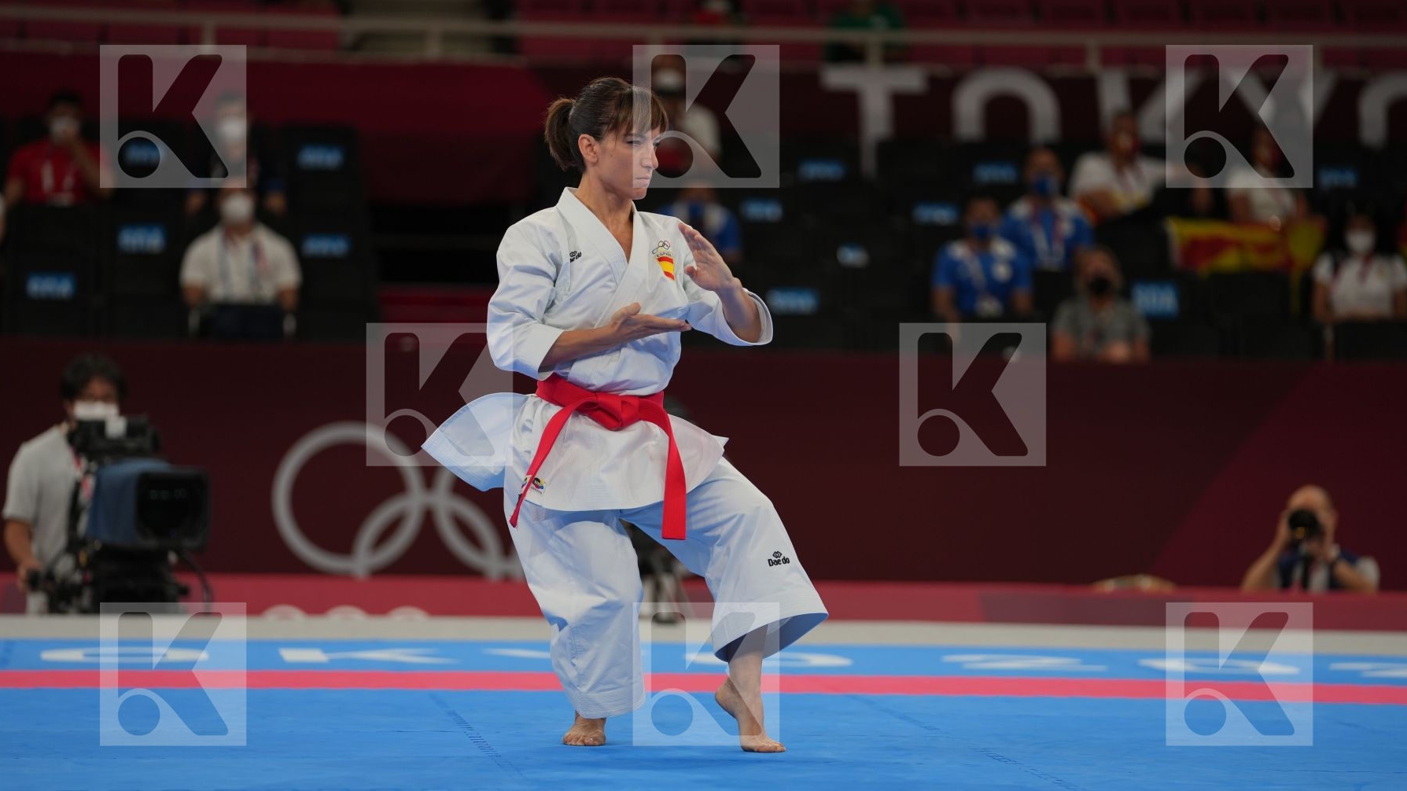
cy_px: 395
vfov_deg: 6.9
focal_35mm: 176
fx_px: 6566
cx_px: 706
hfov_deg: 12.2
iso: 200
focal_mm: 167
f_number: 2.8
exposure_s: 1/500
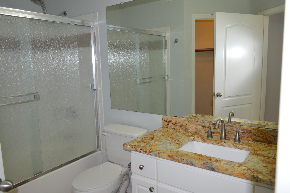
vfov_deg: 47.8
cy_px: 96
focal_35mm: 27
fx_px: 217
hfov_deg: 67.4
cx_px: 145
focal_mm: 18
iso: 400
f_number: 4
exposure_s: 1/60
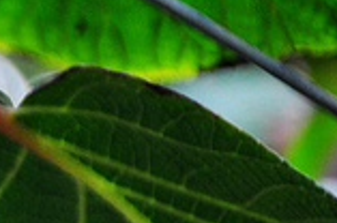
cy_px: -55
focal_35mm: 853
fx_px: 7966
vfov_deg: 1.6
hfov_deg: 2.4
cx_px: -558
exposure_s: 1/160
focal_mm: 105
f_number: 5.6
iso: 200
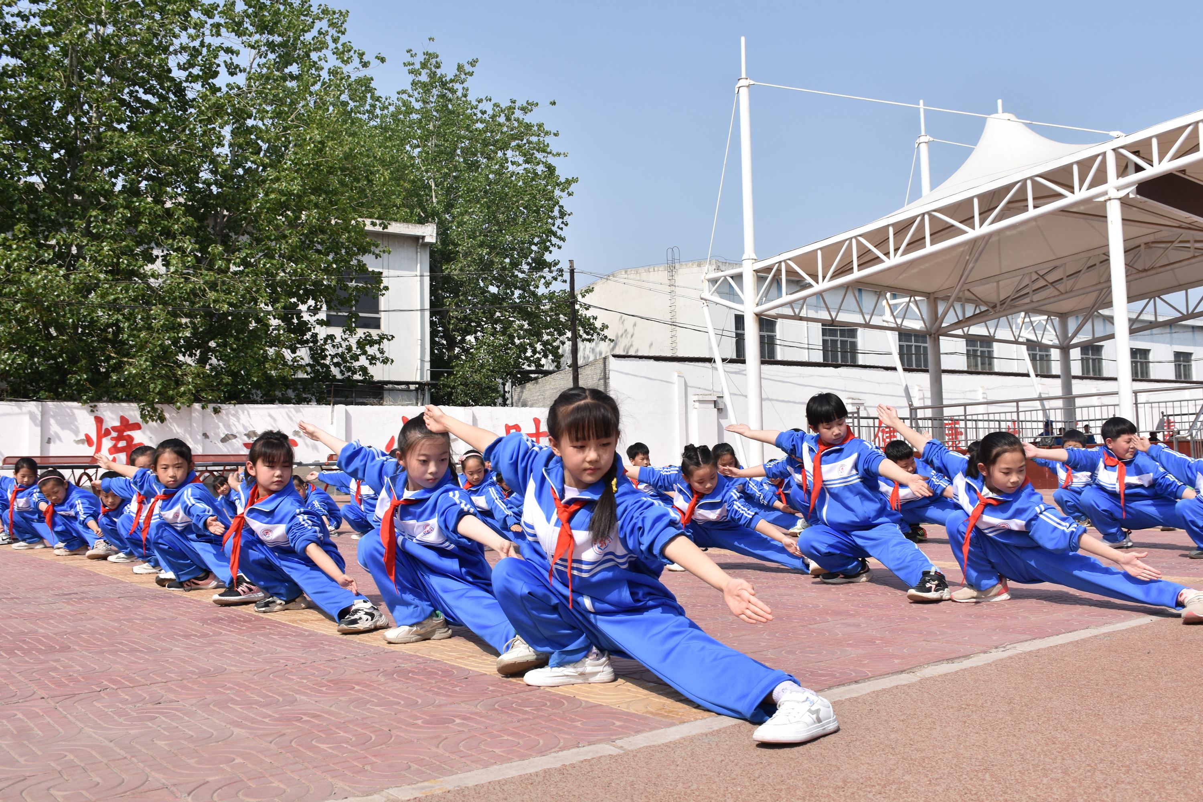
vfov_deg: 43.6
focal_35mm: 30
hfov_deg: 61.9
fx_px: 1002
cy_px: 401
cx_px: 602
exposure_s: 1/400
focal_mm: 20
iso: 100
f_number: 7.1
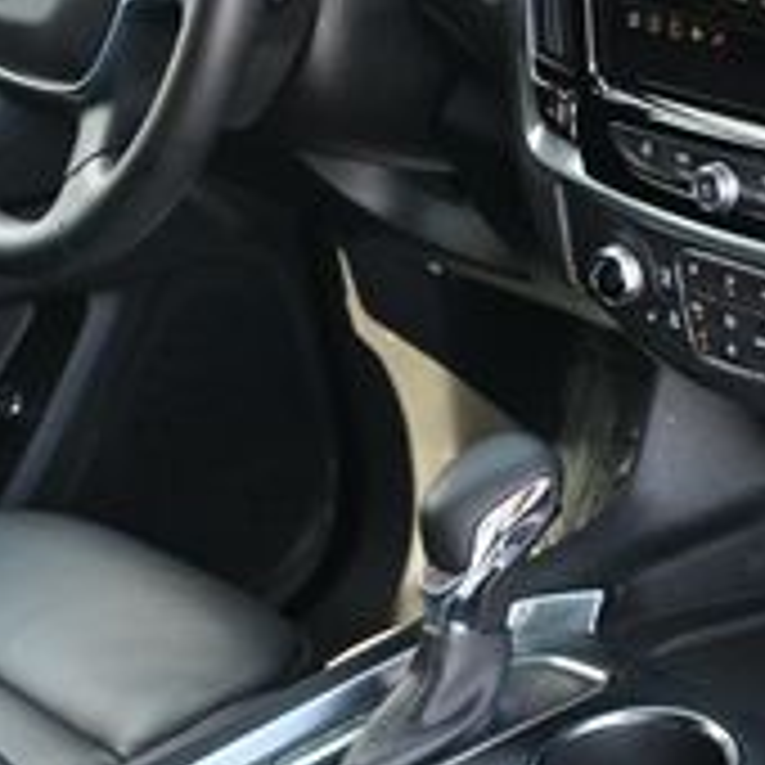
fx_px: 2515
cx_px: 1215
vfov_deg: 17.3
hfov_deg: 15.6
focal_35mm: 101
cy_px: 374
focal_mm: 21
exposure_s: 1/125
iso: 800
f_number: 4
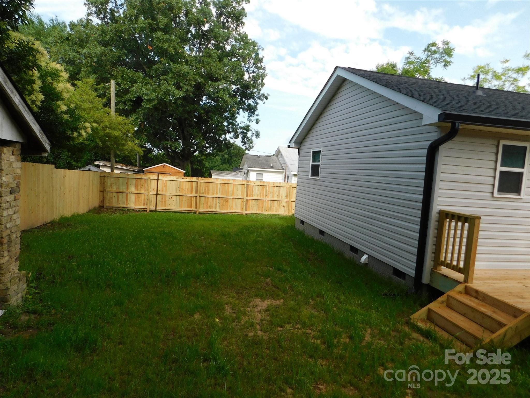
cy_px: 199
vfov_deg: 58.9
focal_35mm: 23
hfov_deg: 73.9
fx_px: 352
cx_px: 265
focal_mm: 4
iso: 125
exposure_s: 1/640
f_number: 3
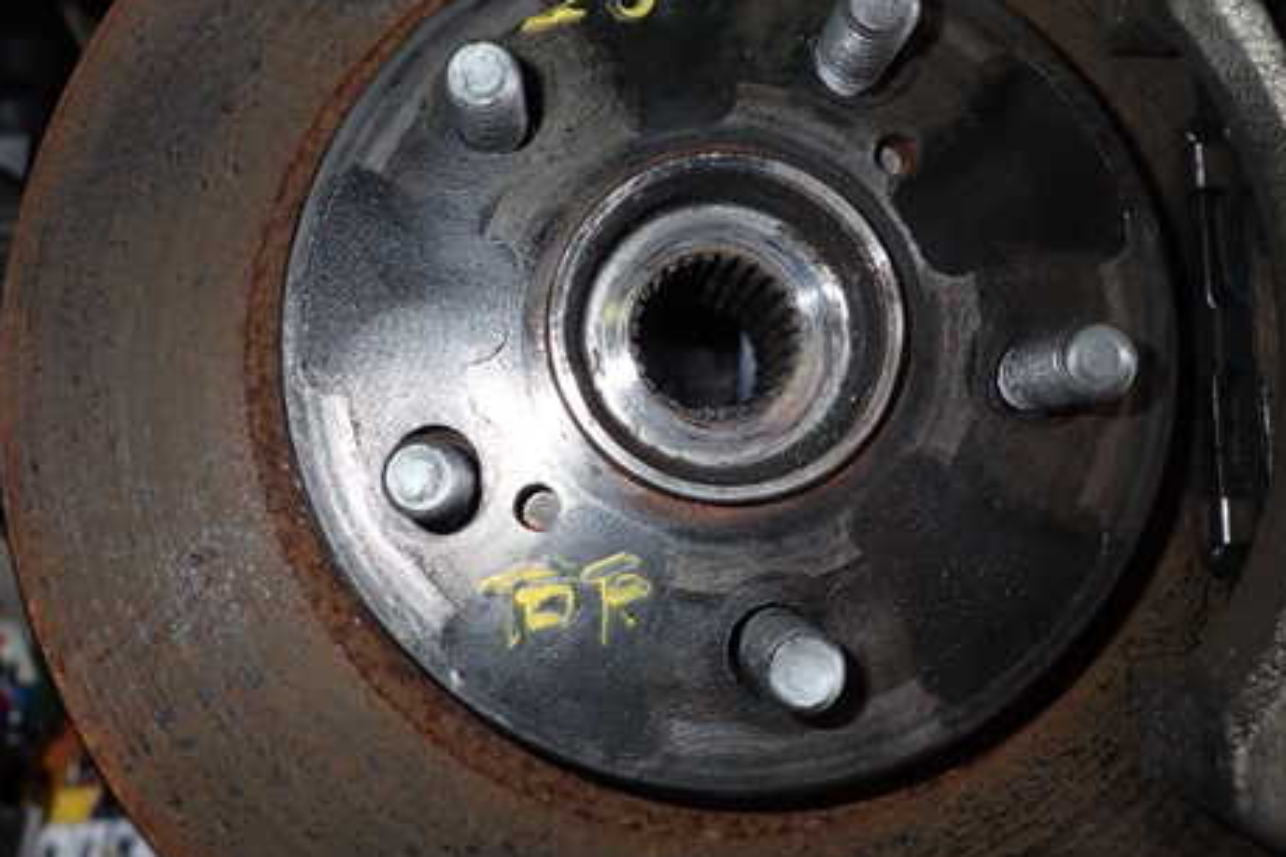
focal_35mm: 34
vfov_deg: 38.7
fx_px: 1214
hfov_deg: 55.6
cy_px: 333
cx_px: 546
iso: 200
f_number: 5.6
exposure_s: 1/30
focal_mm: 4.5
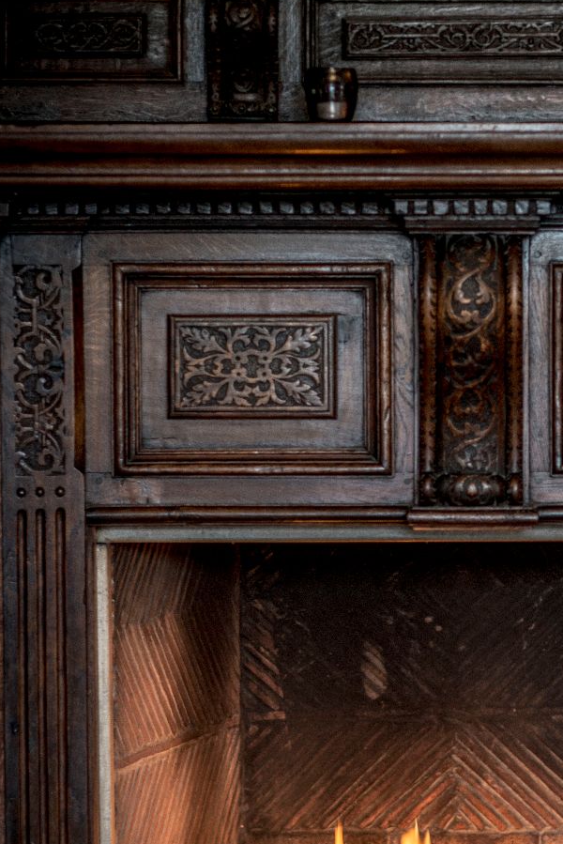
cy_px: 545
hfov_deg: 8.1
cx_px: 458
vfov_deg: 12.1
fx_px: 3985
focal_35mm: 170
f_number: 2
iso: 200
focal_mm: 85
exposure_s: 1/30
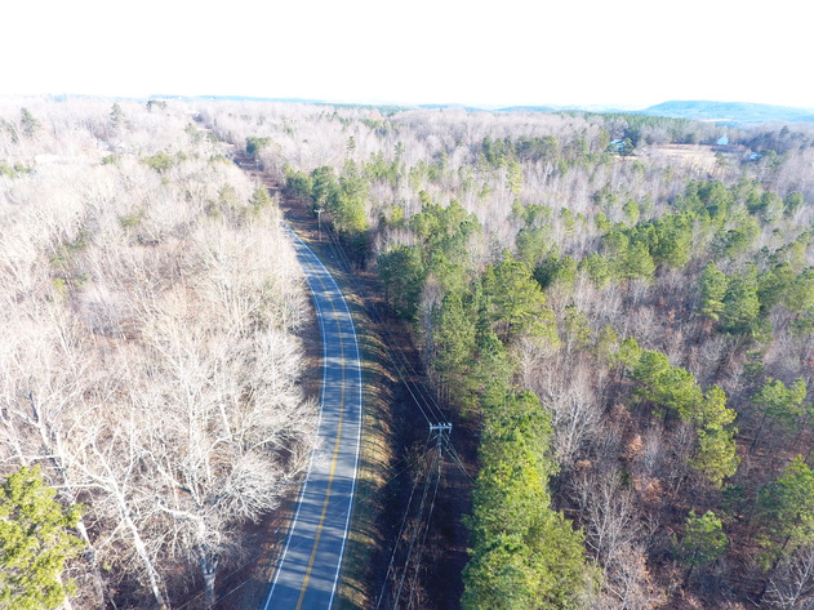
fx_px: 470
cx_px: 407
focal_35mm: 20
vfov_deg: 66.0
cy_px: 305
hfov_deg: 81.8
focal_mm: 3.61
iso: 100
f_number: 2.8
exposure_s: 1/115
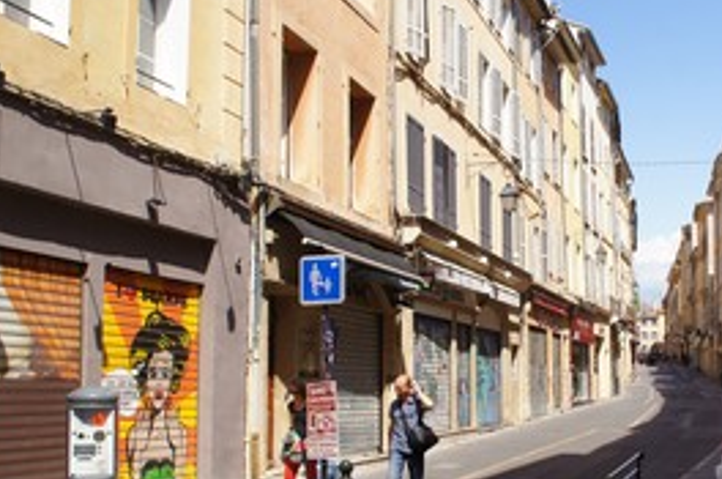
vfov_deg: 28.5
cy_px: 286
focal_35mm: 47
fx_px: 941
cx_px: 520
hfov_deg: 41.0
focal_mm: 18
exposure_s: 1/100
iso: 100
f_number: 11
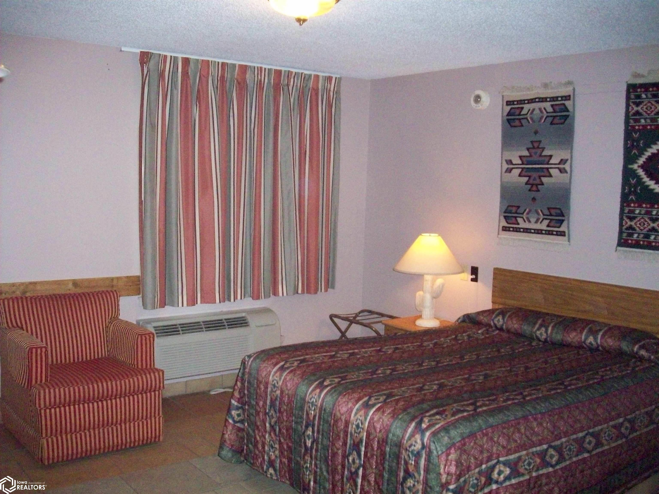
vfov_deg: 38.7
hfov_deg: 50.1
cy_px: 247
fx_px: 704
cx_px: 330
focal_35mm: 37
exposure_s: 1/128
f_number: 2.8
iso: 400
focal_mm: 6.2
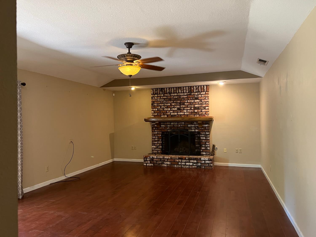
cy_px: 118
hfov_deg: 67.3
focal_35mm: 26
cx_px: 158
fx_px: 237
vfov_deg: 53.1
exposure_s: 1/60
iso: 250
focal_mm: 5.7
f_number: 1.5
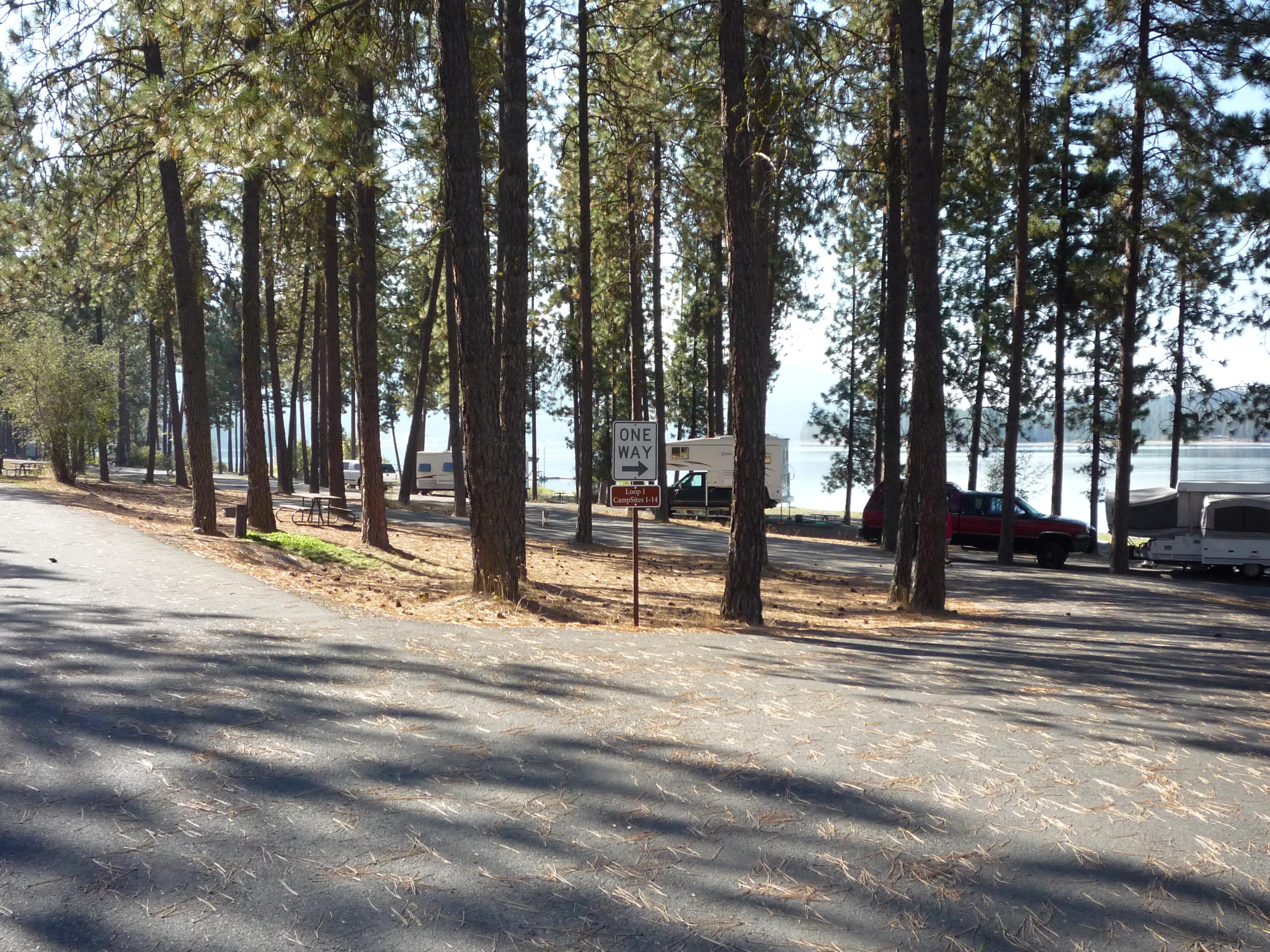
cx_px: 635
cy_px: 476
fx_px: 1431
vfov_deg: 36.8
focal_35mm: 39
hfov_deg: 47.9
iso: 200
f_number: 3.7
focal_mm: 6.3
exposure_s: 1/500
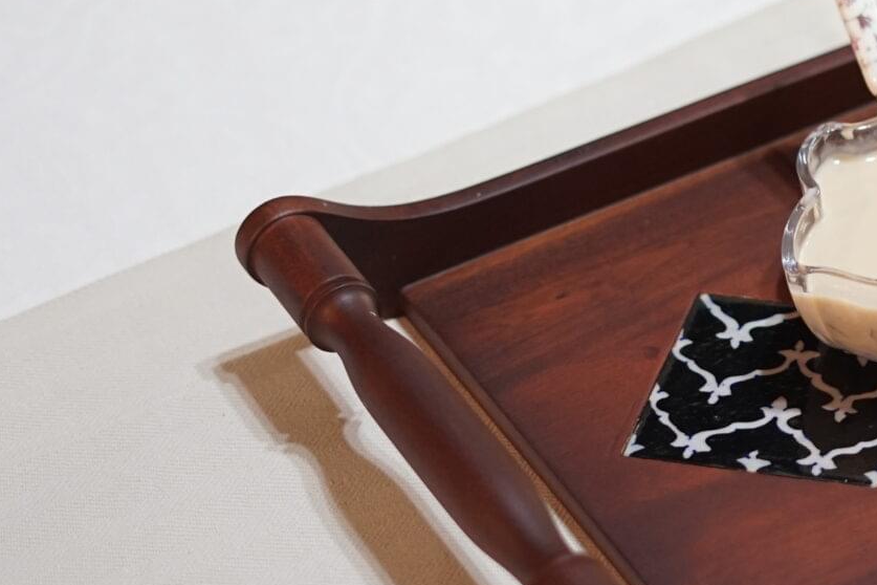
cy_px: 212
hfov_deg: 13.0
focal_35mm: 153
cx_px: 1150
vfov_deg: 9.0
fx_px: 3727
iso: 1000
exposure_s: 1/80
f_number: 2
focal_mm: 50
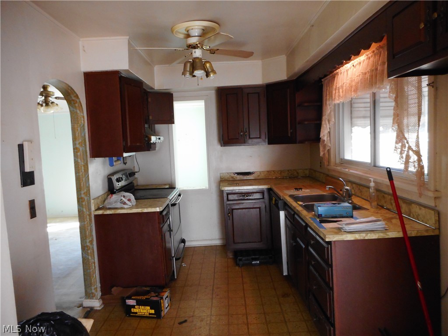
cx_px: 224
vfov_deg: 54.9
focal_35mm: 25
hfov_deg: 69.4
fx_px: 324
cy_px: 168
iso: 360
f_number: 3.7
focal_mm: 4.5
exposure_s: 1/30
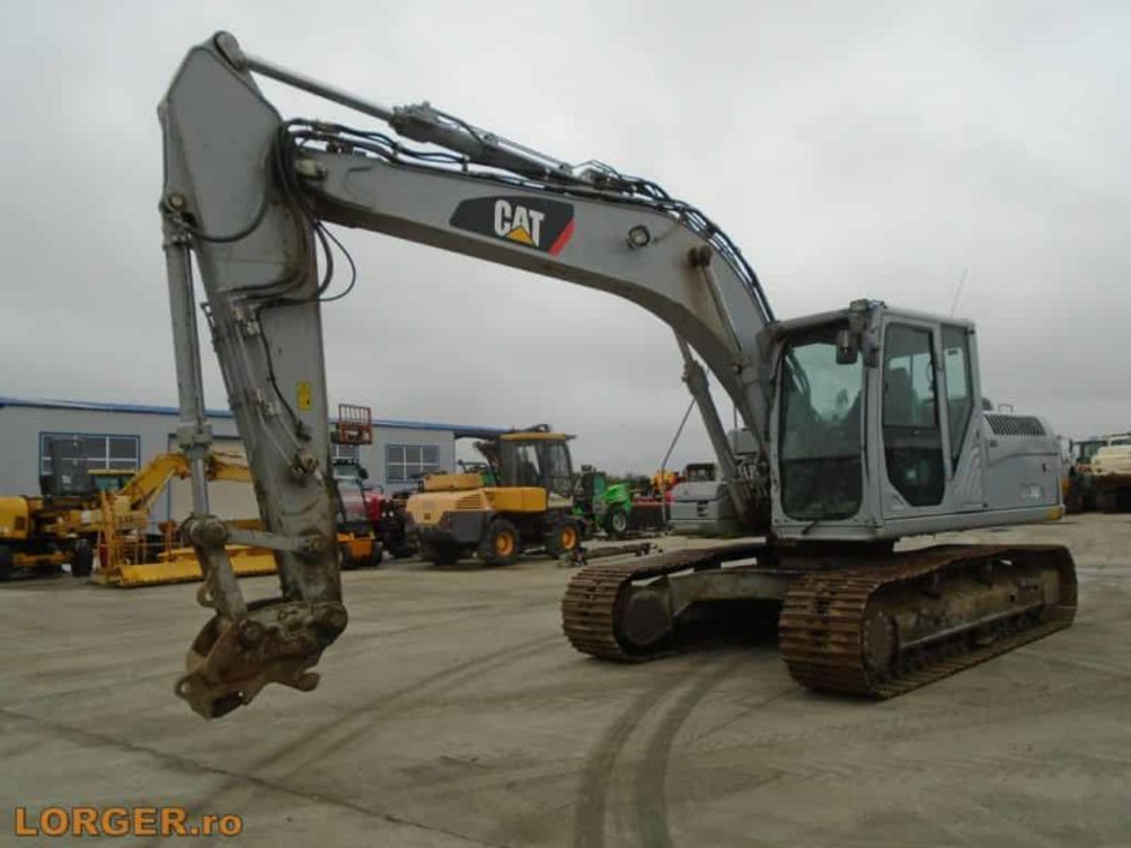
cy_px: 424
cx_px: 566
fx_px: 849
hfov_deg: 67.3
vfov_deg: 53.1
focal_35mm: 26
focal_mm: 4.6
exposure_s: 1/400
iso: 100
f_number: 3.2
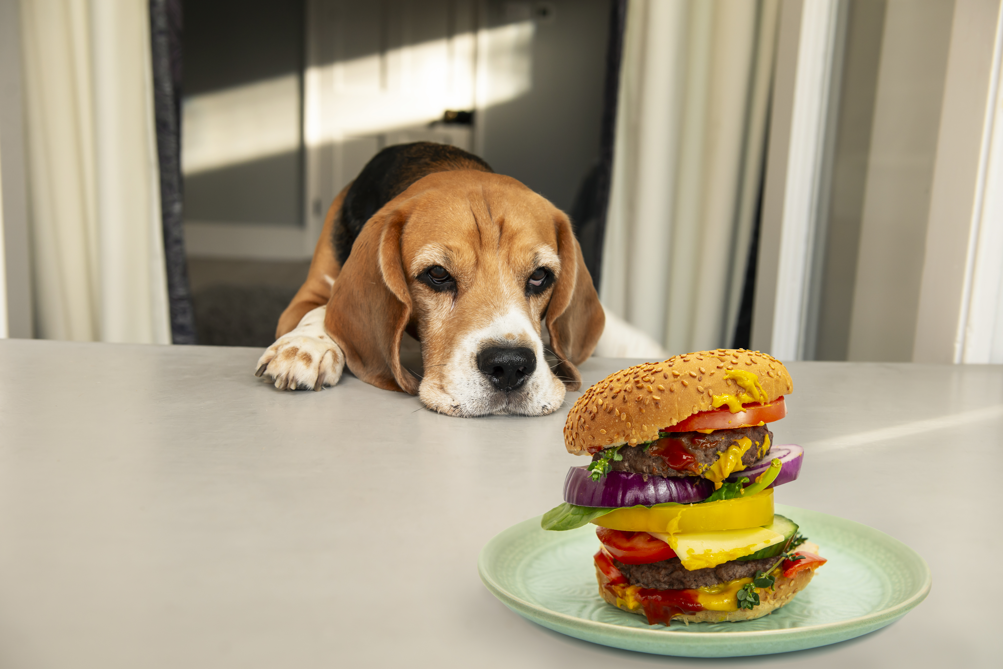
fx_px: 1059
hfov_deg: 50.7
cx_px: 502
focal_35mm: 38
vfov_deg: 35.1
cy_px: 334
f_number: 4.5
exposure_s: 1/125
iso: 200
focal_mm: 38
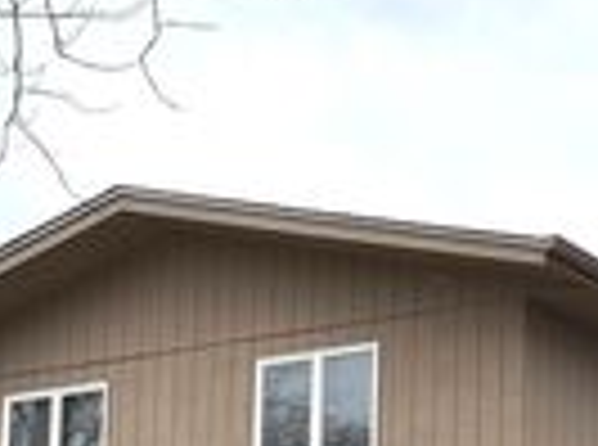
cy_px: 628
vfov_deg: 14.2
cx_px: 827
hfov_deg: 18.4
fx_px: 1688
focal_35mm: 98
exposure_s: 1/821
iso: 50
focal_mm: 5.1
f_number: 1.6
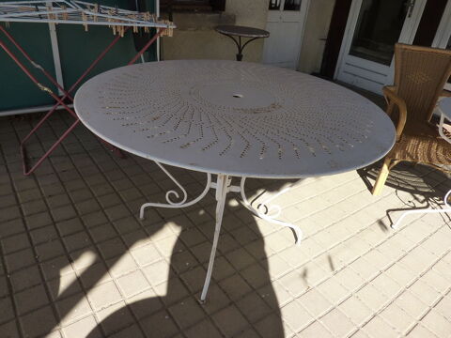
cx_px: 226
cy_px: 169
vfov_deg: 54.9
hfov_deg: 69.4
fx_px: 326
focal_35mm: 25
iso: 125
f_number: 4
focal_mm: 4.1
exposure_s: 1/320
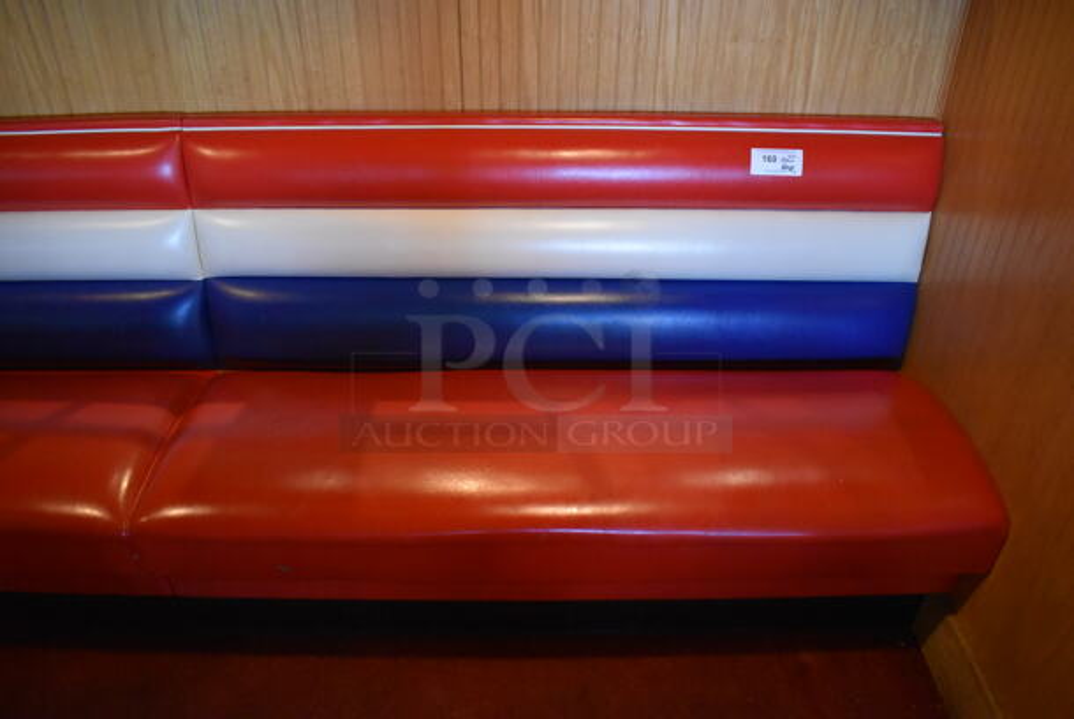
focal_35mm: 27
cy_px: 360
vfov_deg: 48.0
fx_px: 806
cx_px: 537
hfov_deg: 67.3
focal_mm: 18
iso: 3600
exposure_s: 1/125
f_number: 3.5
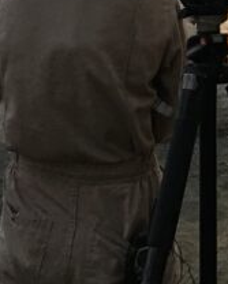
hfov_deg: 9.3
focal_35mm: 163
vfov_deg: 11.6
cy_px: -61
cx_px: 292
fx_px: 1372
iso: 40
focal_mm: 4.15
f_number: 2.2
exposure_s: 1/15
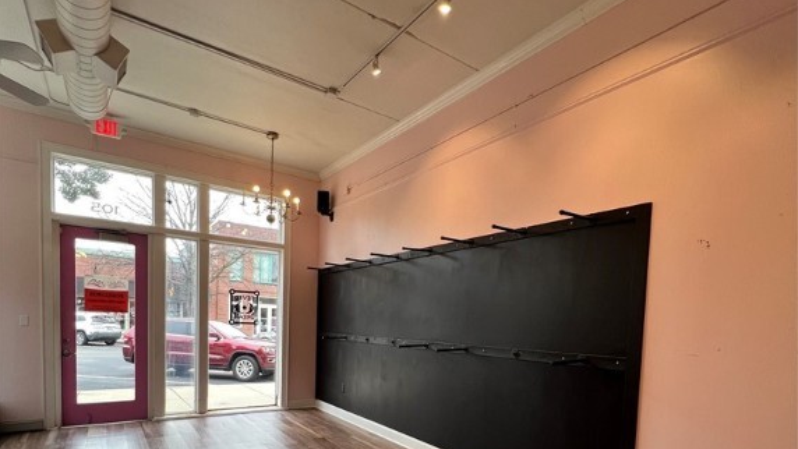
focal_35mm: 19
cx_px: 398
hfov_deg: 89.6
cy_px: 351
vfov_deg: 54.8
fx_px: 402
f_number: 1.8
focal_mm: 1.57
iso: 125
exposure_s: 1/120
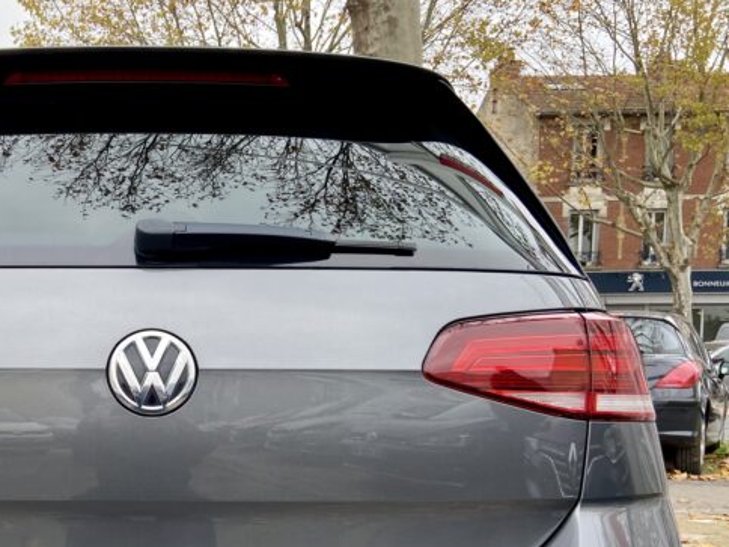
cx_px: 134
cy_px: 435
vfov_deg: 32.7
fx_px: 906
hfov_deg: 41.7
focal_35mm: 43
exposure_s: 1/165
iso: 32
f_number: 1.8
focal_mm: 4.25
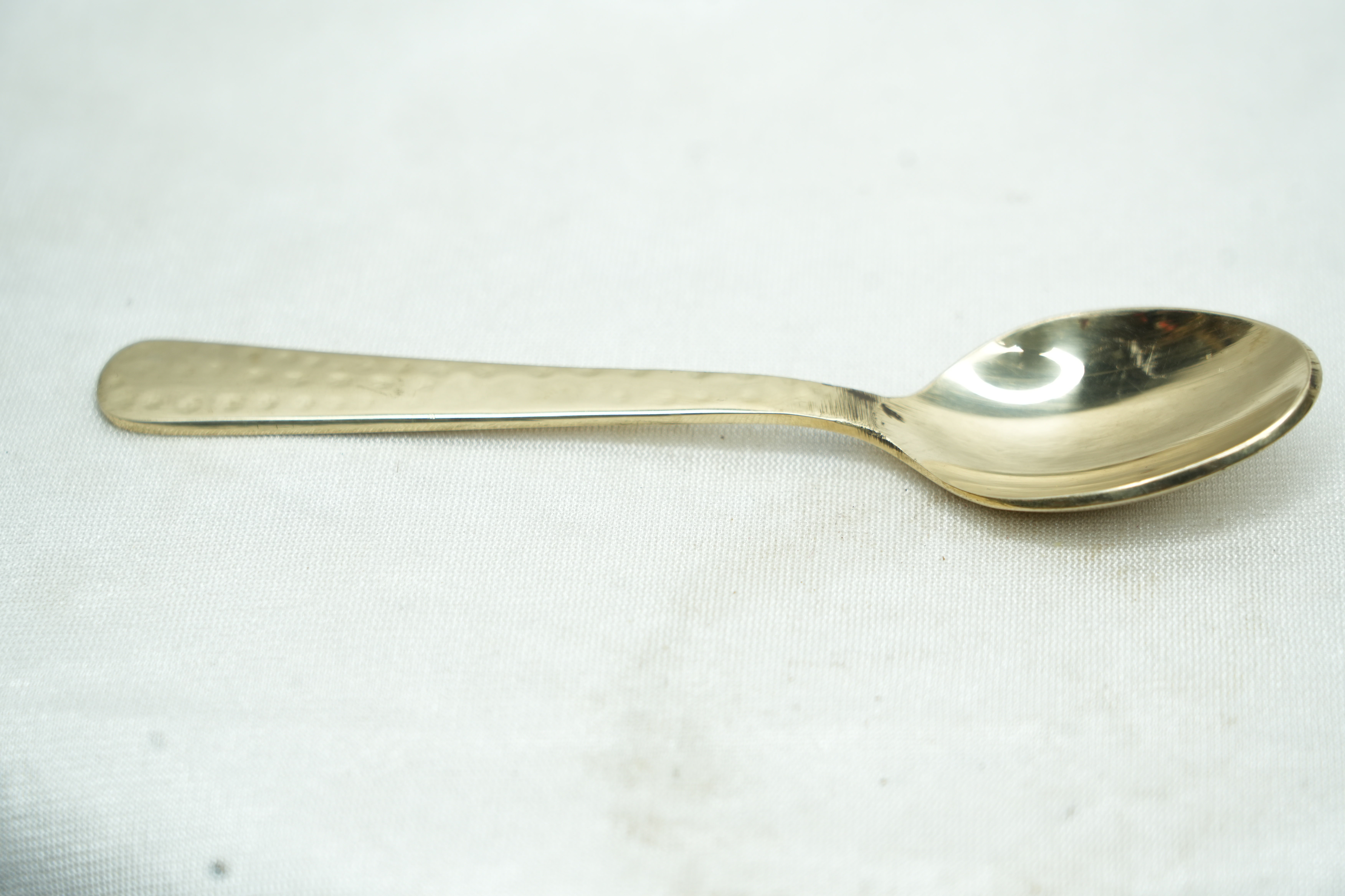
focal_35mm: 105
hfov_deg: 19.5
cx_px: 672
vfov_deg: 13.0
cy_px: 448
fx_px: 3923
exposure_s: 1/80
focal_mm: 105
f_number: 5.6
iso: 400
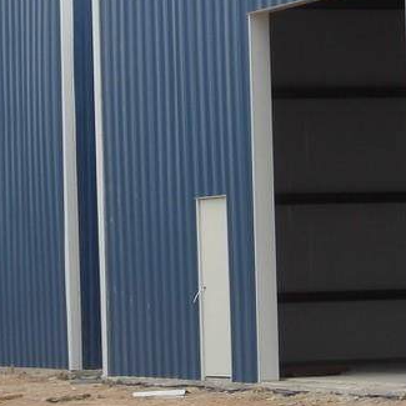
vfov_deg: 7.2
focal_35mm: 242
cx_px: 126
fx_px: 3211
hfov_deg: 7.2
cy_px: 151
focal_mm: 15.6
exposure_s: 1/183
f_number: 5.6
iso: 100
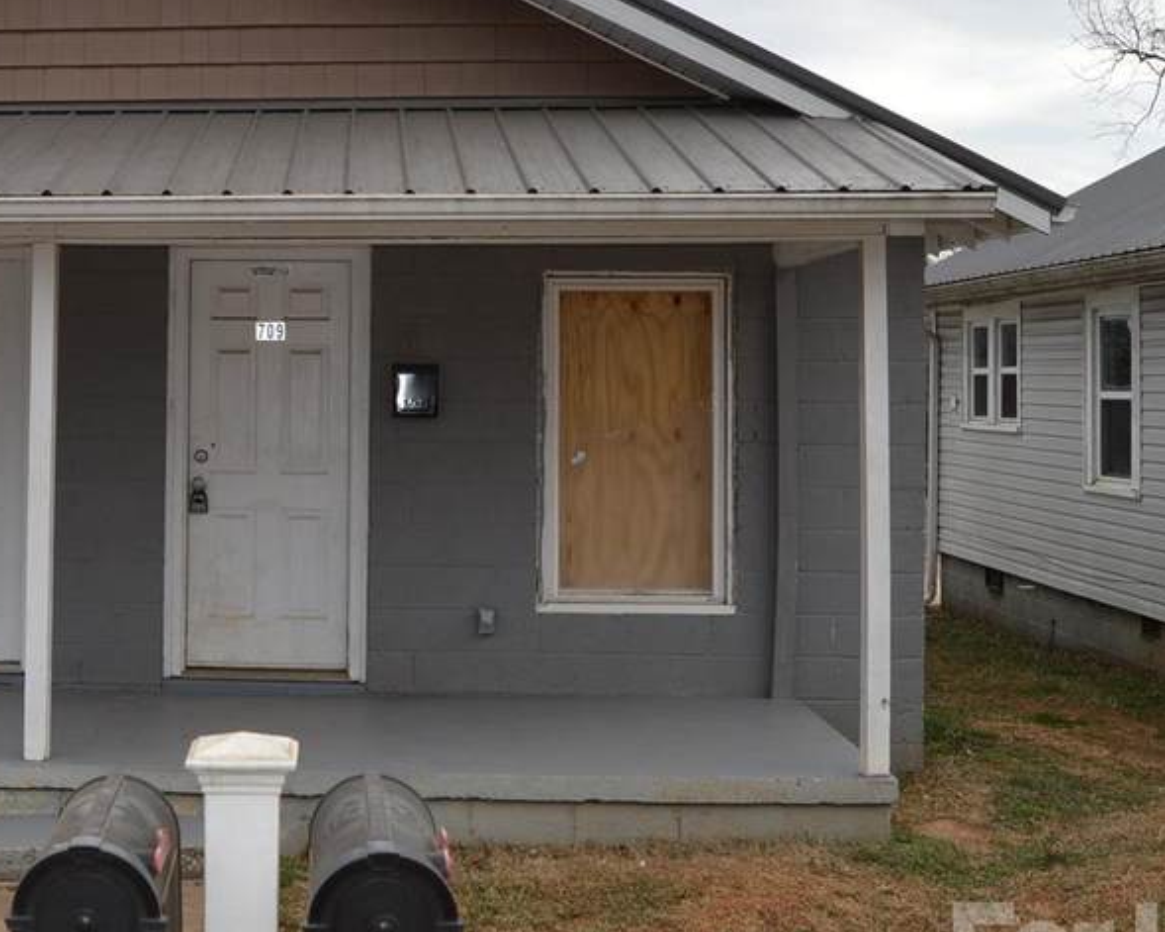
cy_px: 304
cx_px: 162
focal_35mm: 55
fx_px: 1896
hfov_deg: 32.8
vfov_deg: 27.4
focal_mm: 18
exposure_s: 1/200
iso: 100
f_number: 8
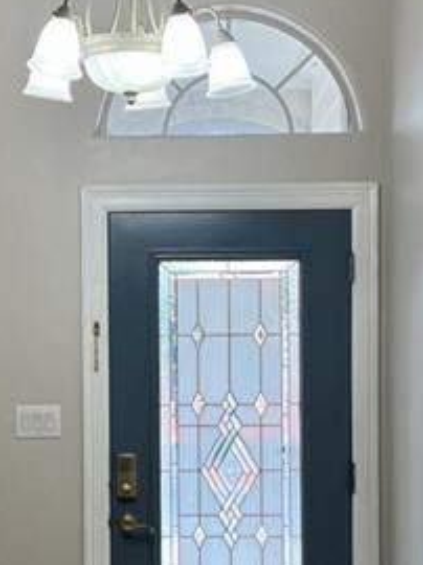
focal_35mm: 74
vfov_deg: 26.2
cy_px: 377
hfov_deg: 19.8
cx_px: 144
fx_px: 1208
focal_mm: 5.1
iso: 64
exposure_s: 1/120
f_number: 1.6
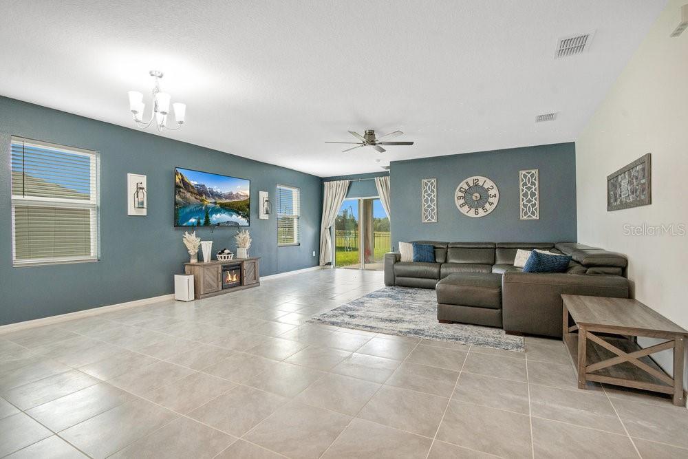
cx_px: 344
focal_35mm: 16
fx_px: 306
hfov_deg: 96.7
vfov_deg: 73.8
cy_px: 230
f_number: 8
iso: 1250
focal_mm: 16
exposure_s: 1/30
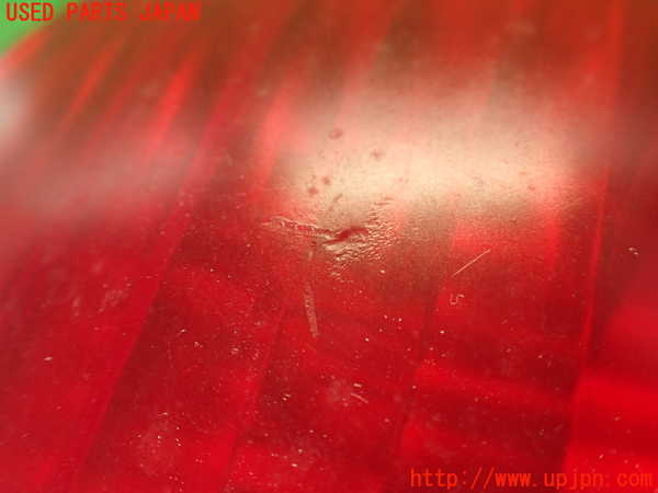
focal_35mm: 32
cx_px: 329
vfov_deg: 44.2
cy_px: 246
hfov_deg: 56.8
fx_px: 608
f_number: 2.4
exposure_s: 1/50
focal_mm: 5.79
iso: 200
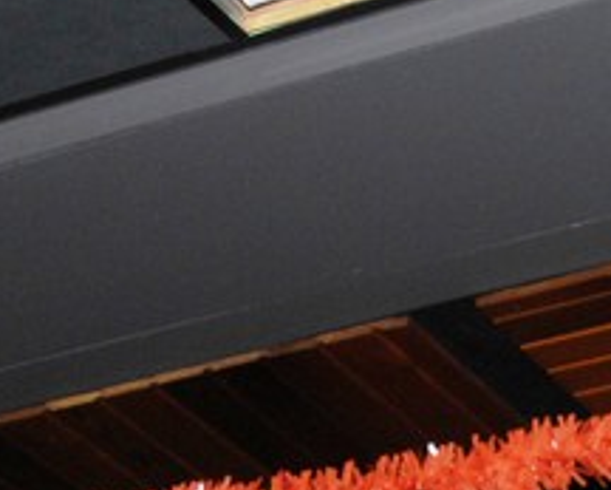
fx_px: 3835
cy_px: 1184
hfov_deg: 9.1
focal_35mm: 212
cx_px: 536
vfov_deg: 6.9
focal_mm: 24
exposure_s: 1/125
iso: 250
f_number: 5.6
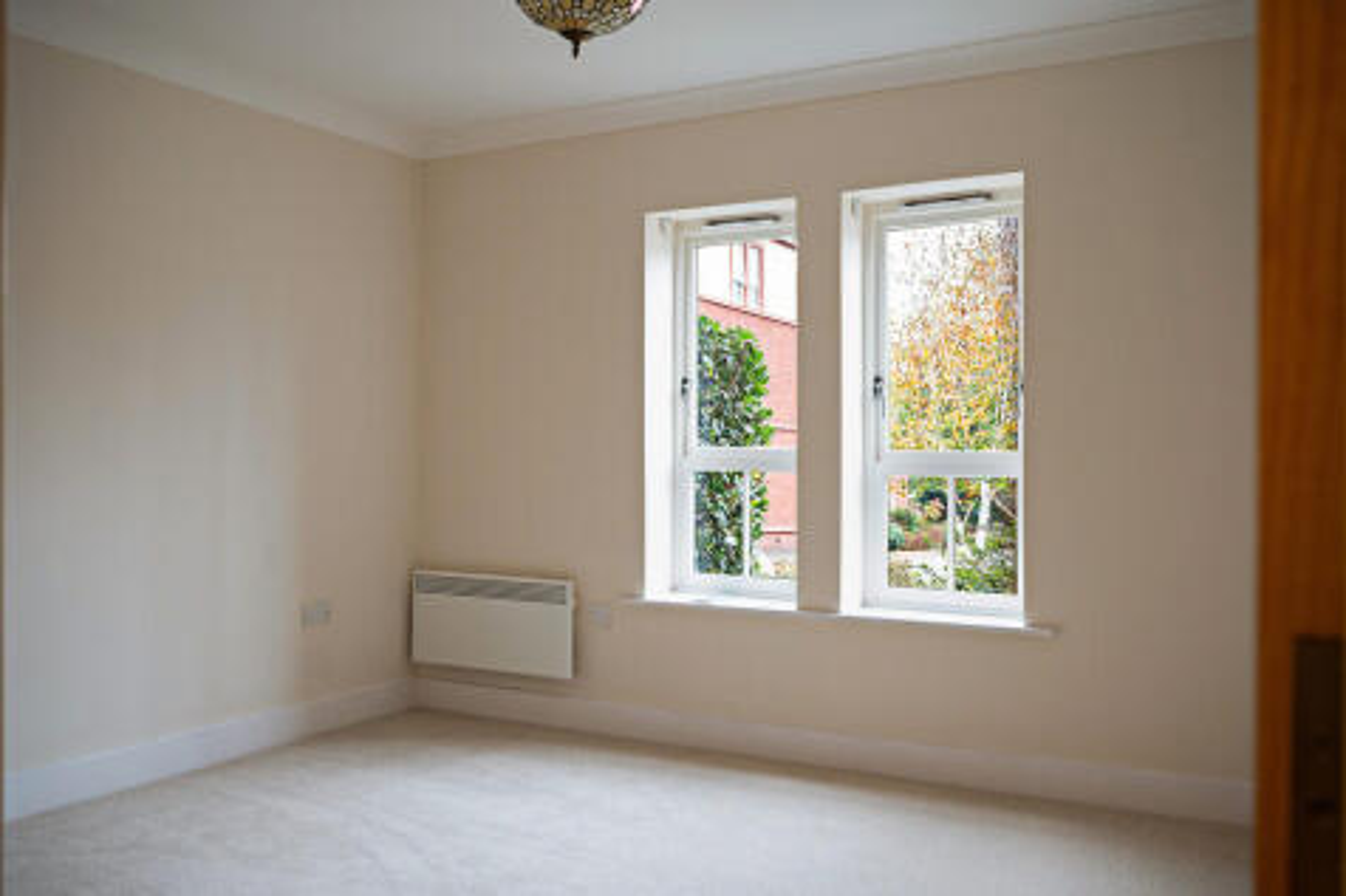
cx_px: 673
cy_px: 448
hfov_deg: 60.3
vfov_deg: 42.3
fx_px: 1159
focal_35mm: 31
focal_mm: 31
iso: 800
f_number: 5
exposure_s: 1/30
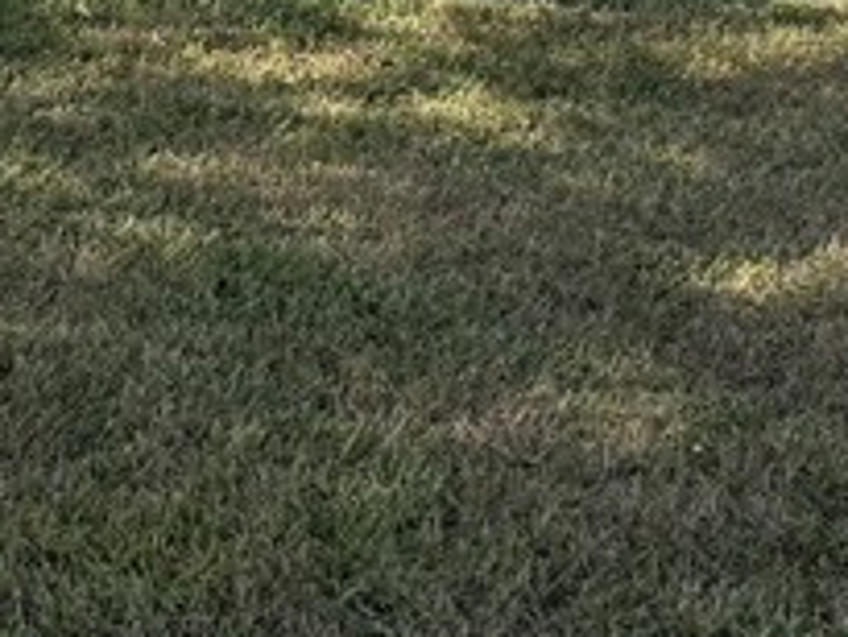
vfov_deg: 11.4
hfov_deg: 16.4
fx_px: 2941
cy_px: -567
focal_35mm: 120
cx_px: 422
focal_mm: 6.76
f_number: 1.78
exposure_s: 1/3279
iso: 80
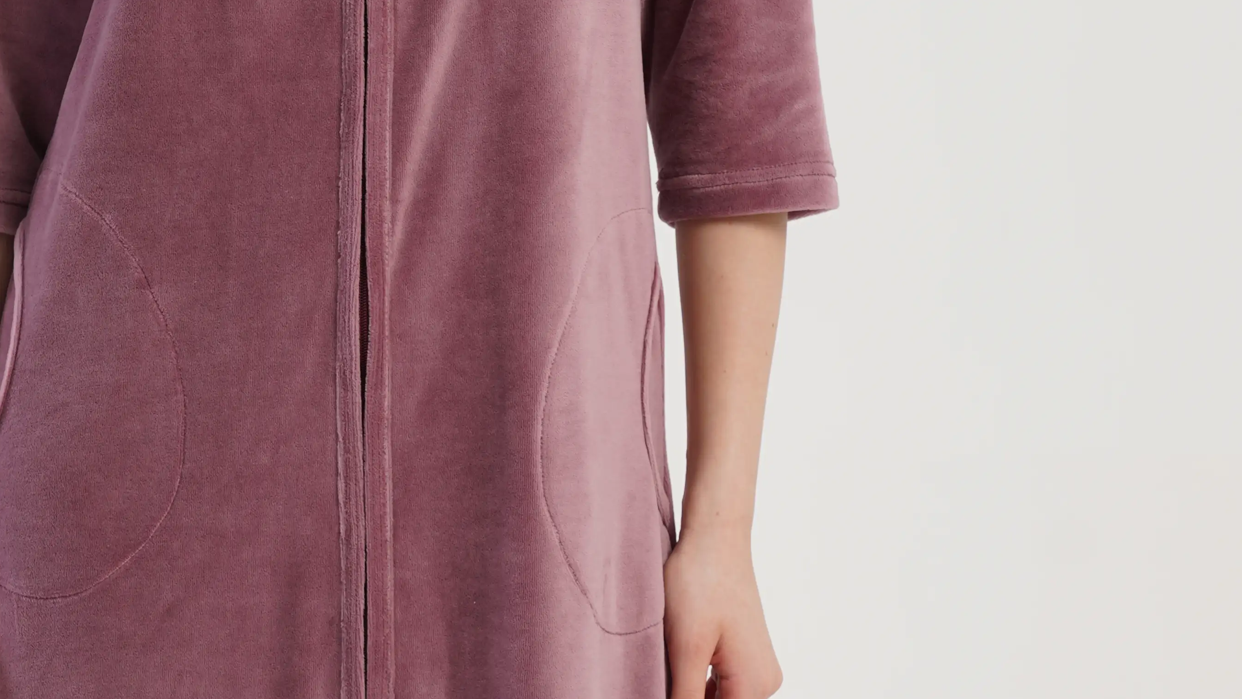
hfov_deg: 11.5
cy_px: 575
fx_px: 6192
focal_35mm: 188
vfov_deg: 6.5
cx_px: 522
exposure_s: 1/125
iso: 100
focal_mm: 61
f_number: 6.3
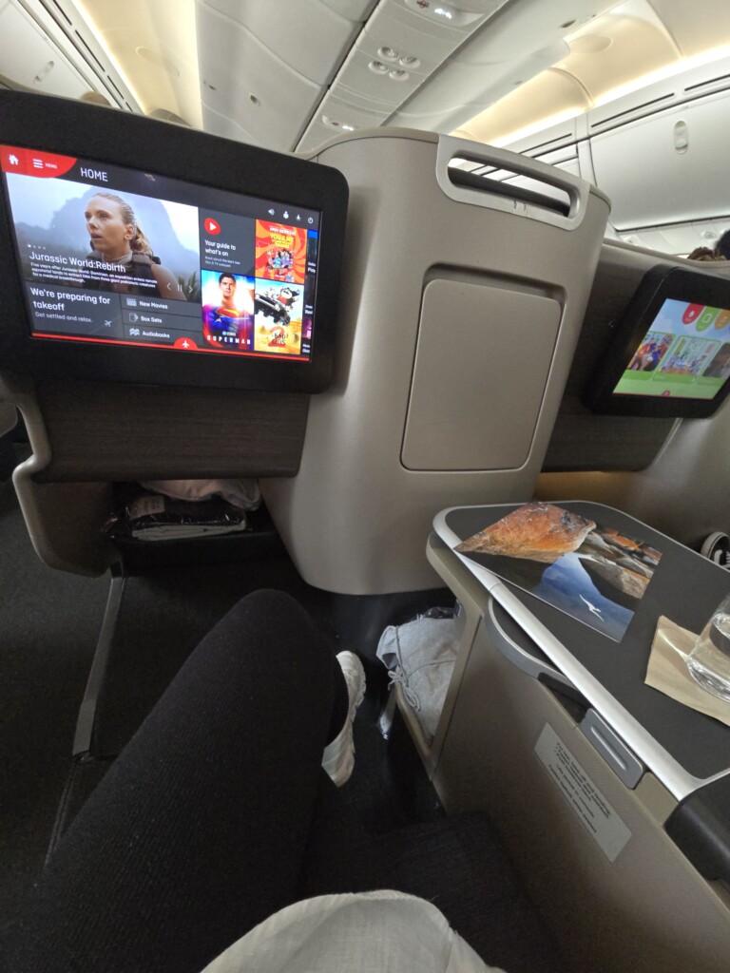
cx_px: 365
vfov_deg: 106.2
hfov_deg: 89.9
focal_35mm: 13
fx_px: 366
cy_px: 486
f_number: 2.2
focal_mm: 2.2
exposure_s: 1/55.3
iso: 320
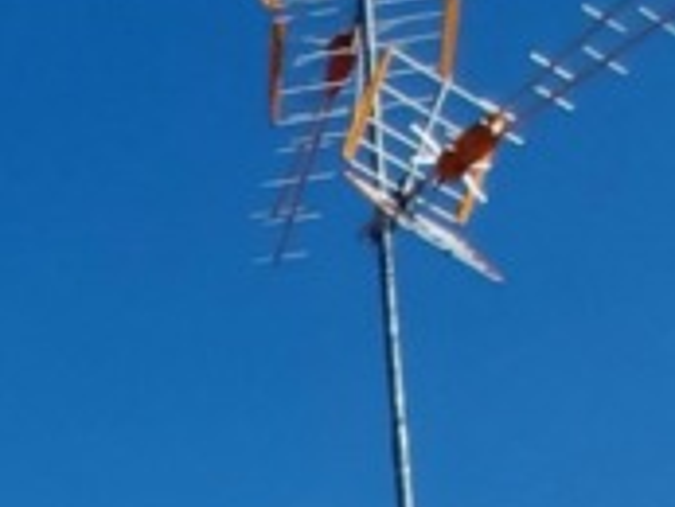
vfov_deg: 9.0
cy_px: 1845
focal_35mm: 96
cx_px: -792
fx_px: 1873
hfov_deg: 15.1
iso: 50
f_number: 2.2
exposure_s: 1/1667
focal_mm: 1.74
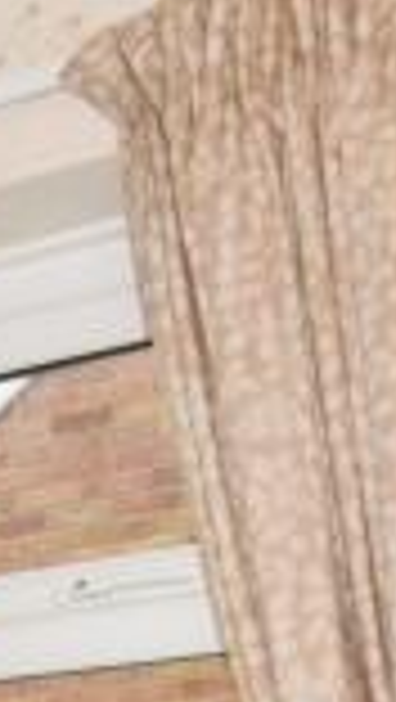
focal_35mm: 103
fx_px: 1919
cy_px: 1028
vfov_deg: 18.5
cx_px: -711
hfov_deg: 9.7
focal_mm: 10
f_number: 9
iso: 1000
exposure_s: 1/60
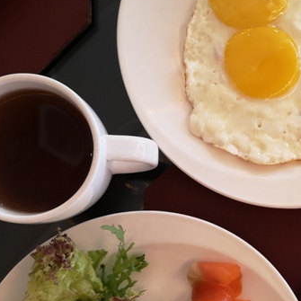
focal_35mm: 57
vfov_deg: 29.4
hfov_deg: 28.4
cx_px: 294
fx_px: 561
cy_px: 242
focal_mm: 3.95
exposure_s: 1/25
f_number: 1.8
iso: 500
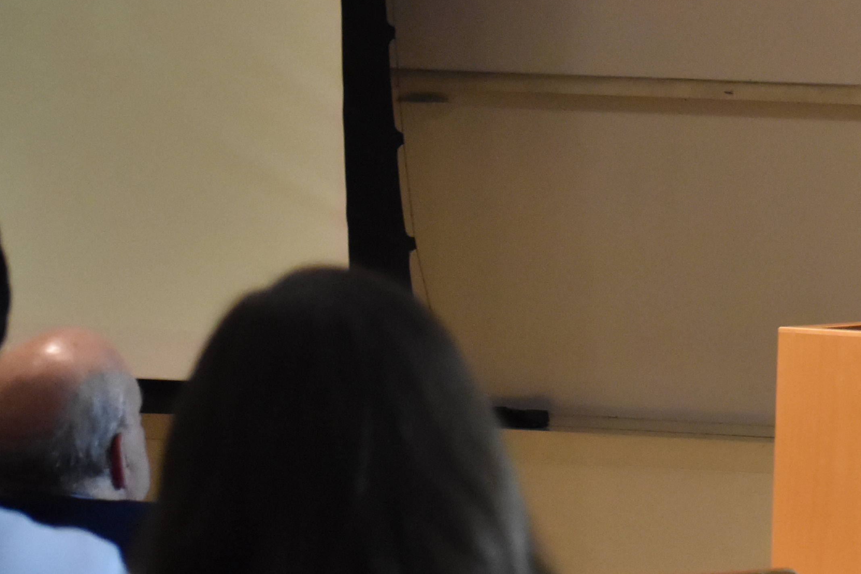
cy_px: 207
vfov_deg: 4.7
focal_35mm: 295
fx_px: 7055
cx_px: 1087
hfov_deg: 6.9
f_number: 4.5
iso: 2800
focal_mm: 70
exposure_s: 1/125
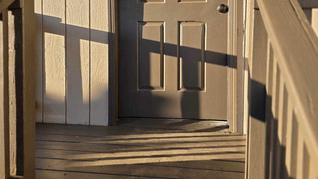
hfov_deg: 58.0
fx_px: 287
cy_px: 59
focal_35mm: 34
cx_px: 158
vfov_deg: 34.3
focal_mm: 6.3
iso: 12
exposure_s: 1/162
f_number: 1.7
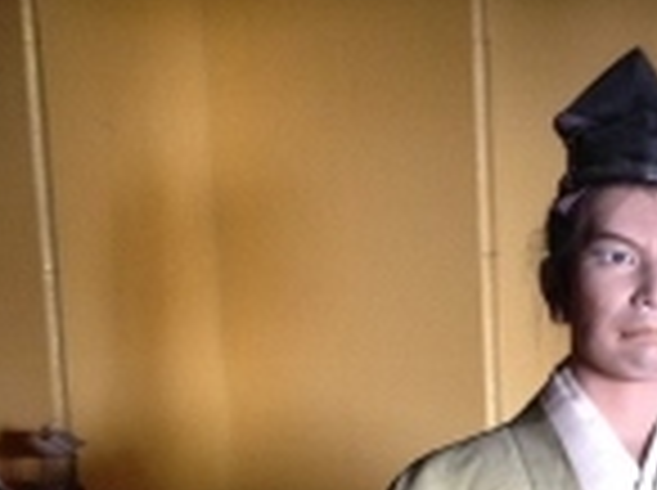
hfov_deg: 16.3
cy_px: 600
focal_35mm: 120
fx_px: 2274
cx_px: 531
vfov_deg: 12.0
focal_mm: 4.28
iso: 200
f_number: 2.4
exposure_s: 1/20
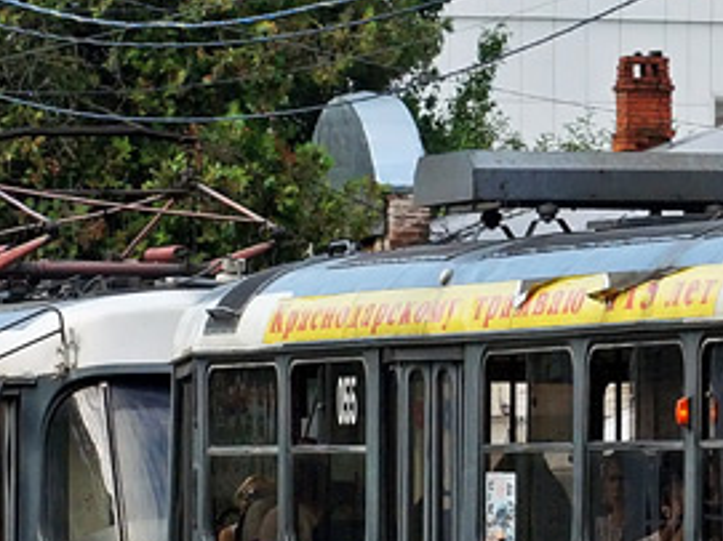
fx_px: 7331
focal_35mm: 351
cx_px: 872
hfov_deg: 5.6
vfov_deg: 4.2
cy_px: 173
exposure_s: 1/640
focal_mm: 55
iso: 200
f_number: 7.1
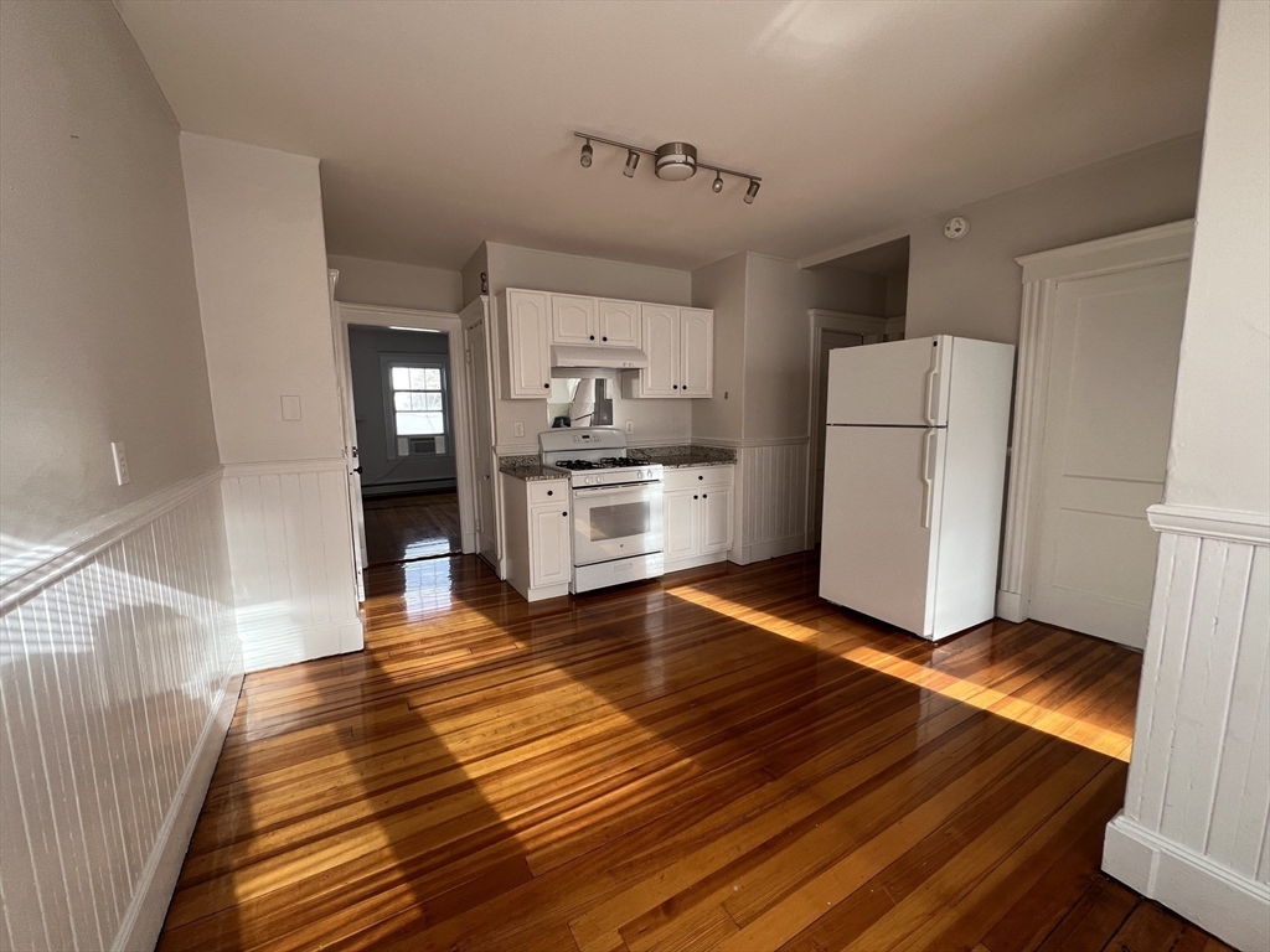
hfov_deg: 106.2
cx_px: 635
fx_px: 477
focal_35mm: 13
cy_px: 476
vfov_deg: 89.9
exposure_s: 1/99
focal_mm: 1.57
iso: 50
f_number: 1.8
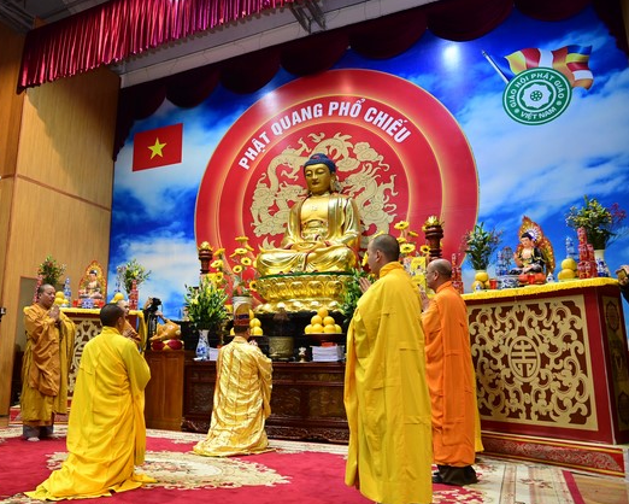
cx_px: 239
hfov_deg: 61.4
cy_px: 251
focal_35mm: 28
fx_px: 521
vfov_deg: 51.6
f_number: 5.6
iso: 3200
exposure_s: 1/160
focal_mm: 24
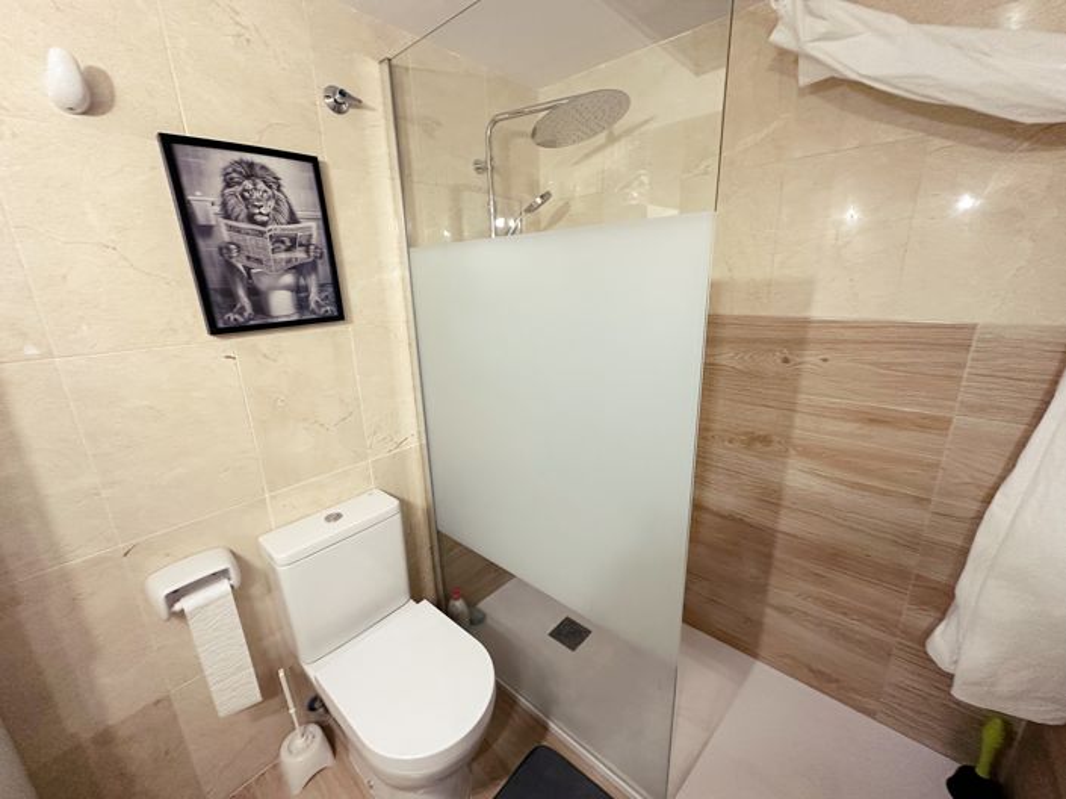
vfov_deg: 85.6
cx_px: 533
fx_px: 431
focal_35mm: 14
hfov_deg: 102.1
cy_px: 400
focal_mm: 2.22
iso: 500
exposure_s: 1/50
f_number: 2.2
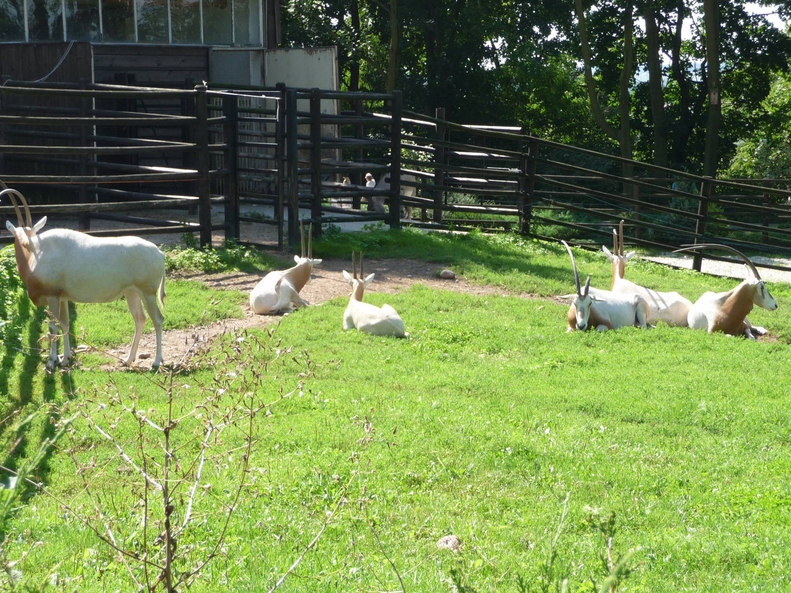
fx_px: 1942
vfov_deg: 17.4
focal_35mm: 85
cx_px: 396
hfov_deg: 23.0
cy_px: 296
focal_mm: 13.1
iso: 100
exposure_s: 1/200
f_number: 4.6
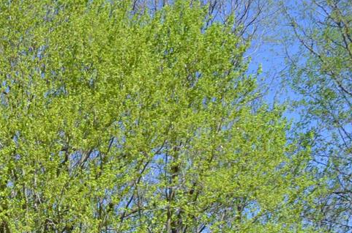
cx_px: -364
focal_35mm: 115
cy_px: 402
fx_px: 1121
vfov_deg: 11.1
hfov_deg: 14.6
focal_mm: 18
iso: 140
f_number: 8
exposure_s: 1/250
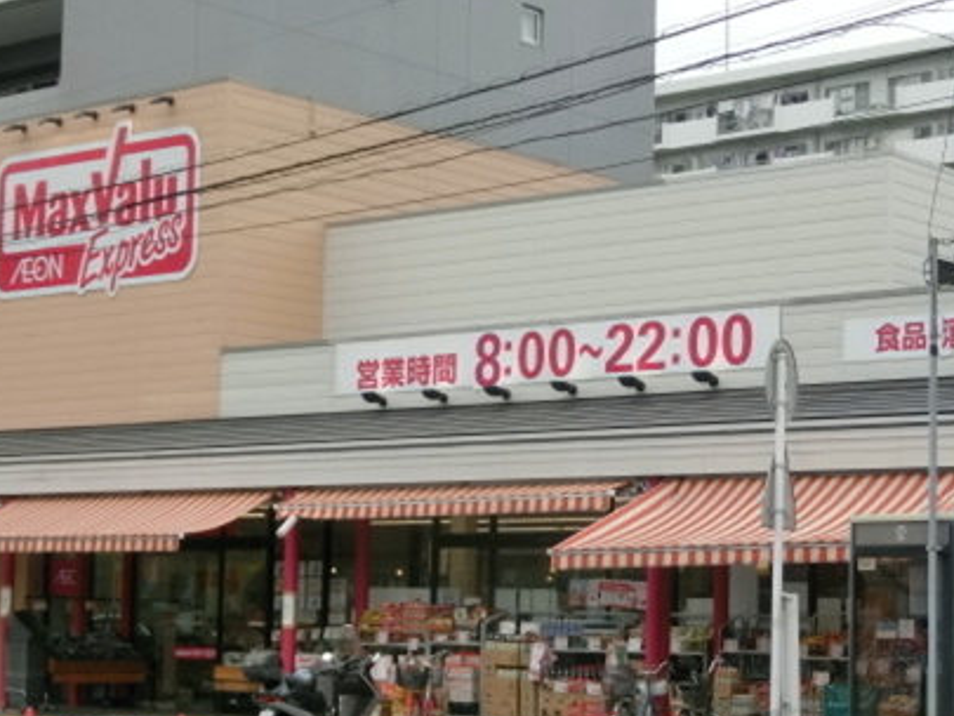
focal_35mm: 79
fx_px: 2178
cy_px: 429
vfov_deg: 18.7
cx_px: 662
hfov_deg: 24.5
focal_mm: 9.16
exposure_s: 1/400
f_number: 4.3
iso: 80
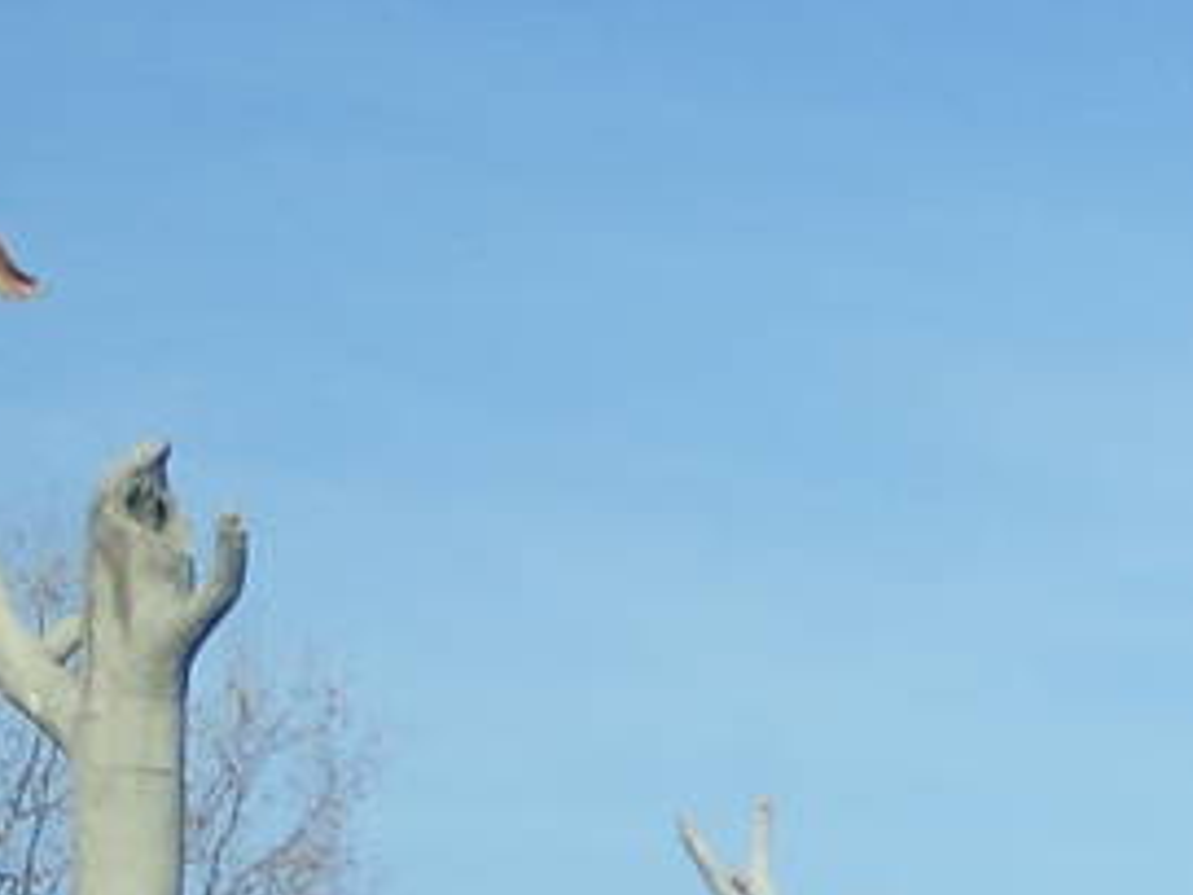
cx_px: 3083
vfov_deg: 7.0
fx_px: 6893
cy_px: 2233
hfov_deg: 8.8
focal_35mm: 200
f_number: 8.1
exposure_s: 1/112
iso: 80
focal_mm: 6
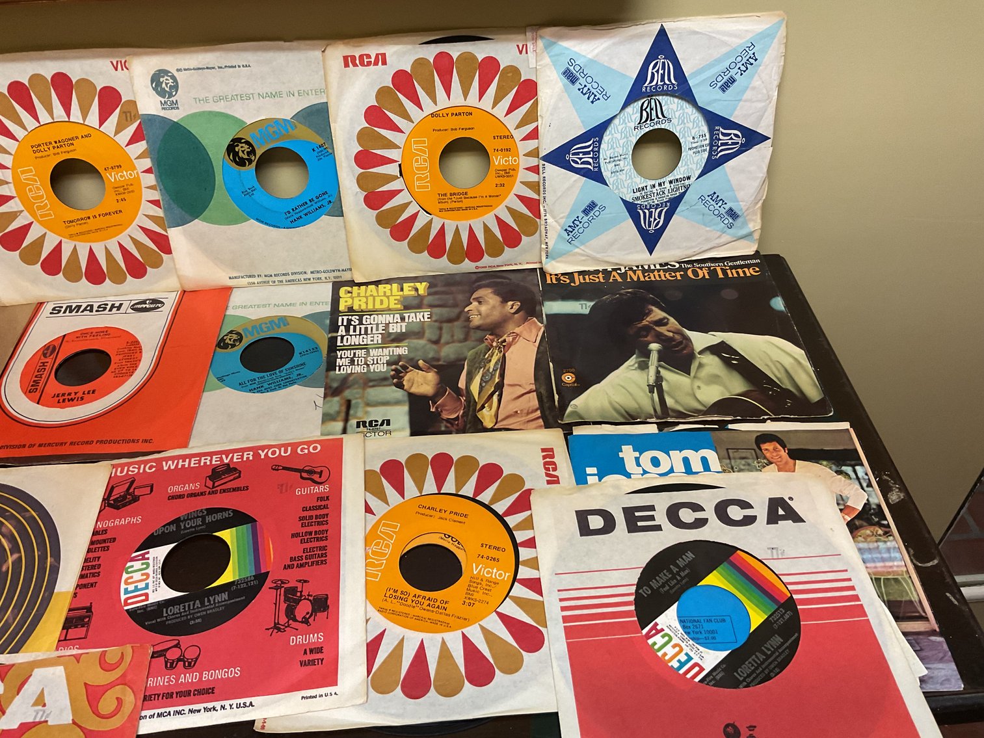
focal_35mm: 29
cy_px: 369
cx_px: 492
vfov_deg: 48.2
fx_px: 824
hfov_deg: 61.7
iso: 80
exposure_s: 1/60
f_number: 1.8
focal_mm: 3
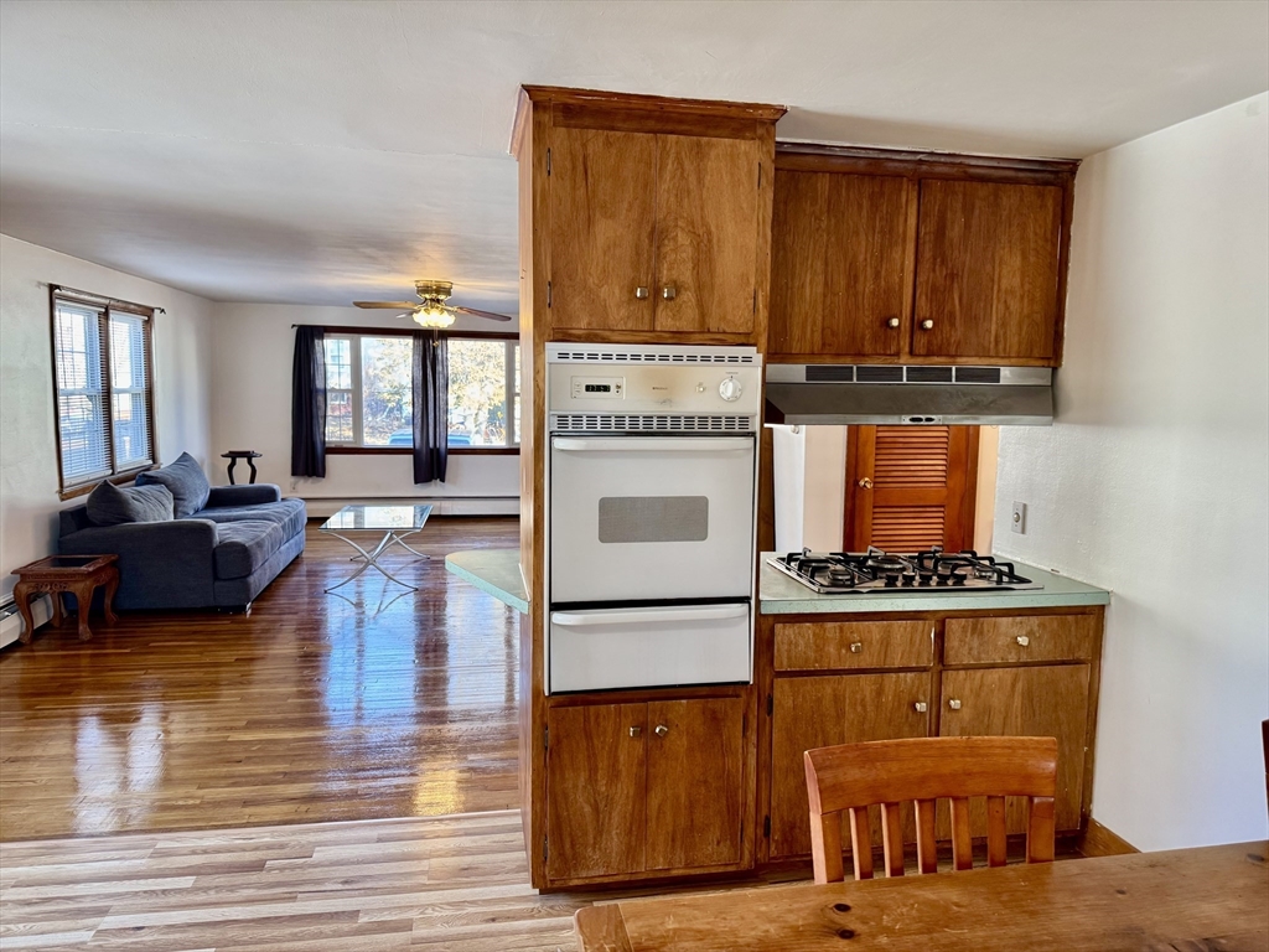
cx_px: 634
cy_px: 476
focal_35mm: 24
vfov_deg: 56.8
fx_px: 880
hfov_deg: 71.6
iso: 160
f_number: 1.78
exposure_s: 1/120
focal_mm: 6.76
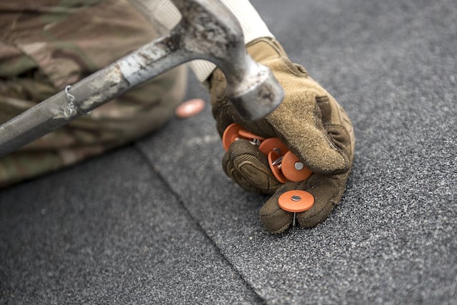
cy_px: 152
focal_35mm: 70
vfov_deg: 19.5
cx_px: 228
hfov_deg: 28.8
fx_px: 889
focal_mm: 70
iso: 200
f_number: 2.8
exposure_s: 1/640
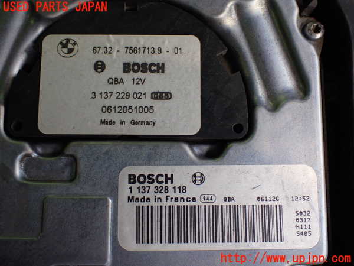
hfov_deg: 49.0
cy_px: 133
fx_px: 389
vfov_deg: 37.7
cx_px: 177
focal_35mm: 38
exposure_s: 1/160
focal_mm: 6.83
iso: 250
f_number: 2.7
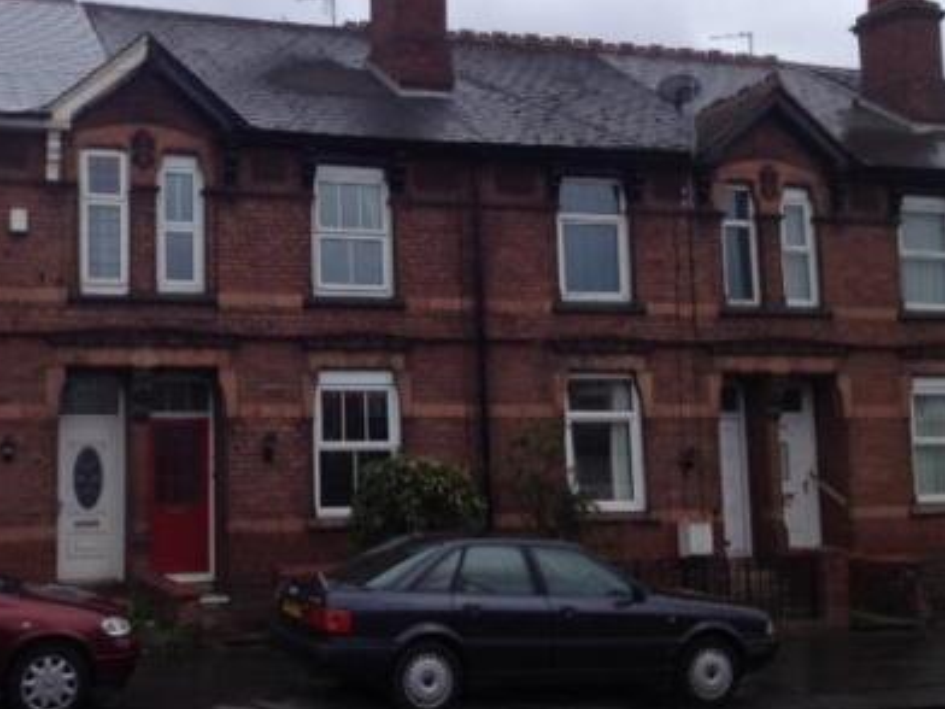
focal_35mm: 52
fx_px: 1420
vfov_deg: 28.0
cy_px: 327
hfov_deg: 36.2
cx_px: 278
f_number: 2.4
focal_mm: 4.28
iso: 64
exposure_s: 1/1120
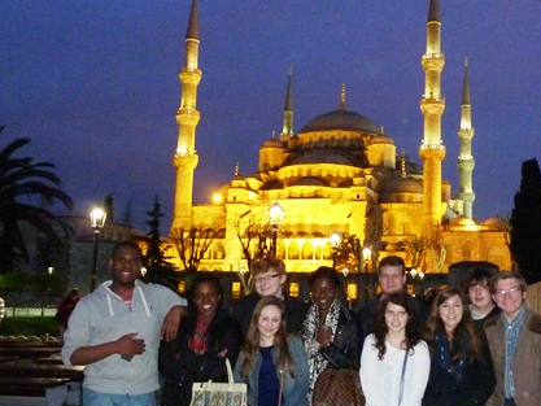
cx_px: 374
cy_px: 187
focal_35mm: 46
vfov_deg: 31.5
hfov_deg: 40.6
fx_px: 719
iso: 640
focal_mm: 5
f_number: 3.4
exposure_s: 1/8
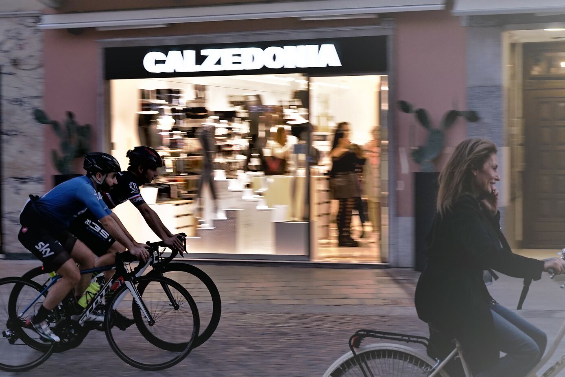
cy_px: 204
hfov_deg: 21.3
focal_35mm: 95
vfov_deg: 14.4
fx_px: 1491
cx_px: 131
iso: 400
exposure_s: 1/80
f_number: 5.6
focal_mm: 55
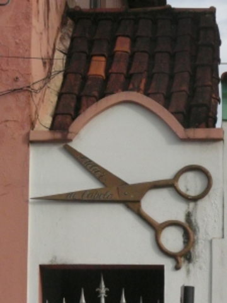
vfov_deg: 11.6
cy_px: 152
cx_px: 114
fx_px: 1486
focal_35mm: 170
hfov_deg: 8.7
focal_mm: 27.9
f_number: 11
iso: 800
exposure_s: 1/640
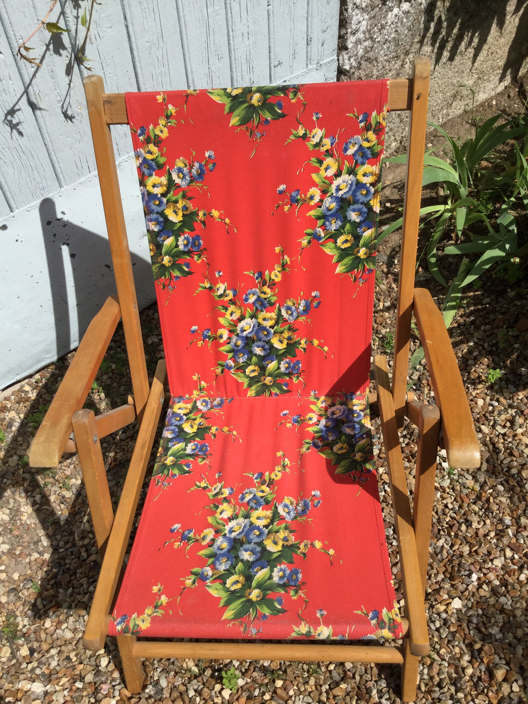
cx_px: 264
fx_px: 630
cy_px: 352
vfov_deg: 58.4
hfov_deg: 45.4
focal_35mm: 31
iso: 25
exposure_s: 1/1812
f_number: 2.4
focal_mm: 3.3
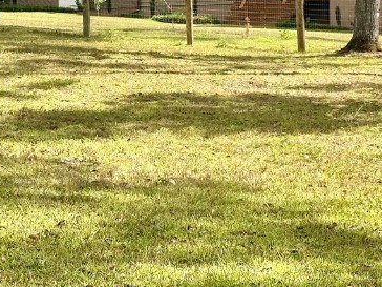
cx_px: 187
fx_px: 1490
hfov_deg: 14.6
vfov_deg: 10.9
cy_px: -18
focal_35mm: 135
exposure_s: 1/2532
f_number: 1.78
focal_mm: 6.86
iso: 64
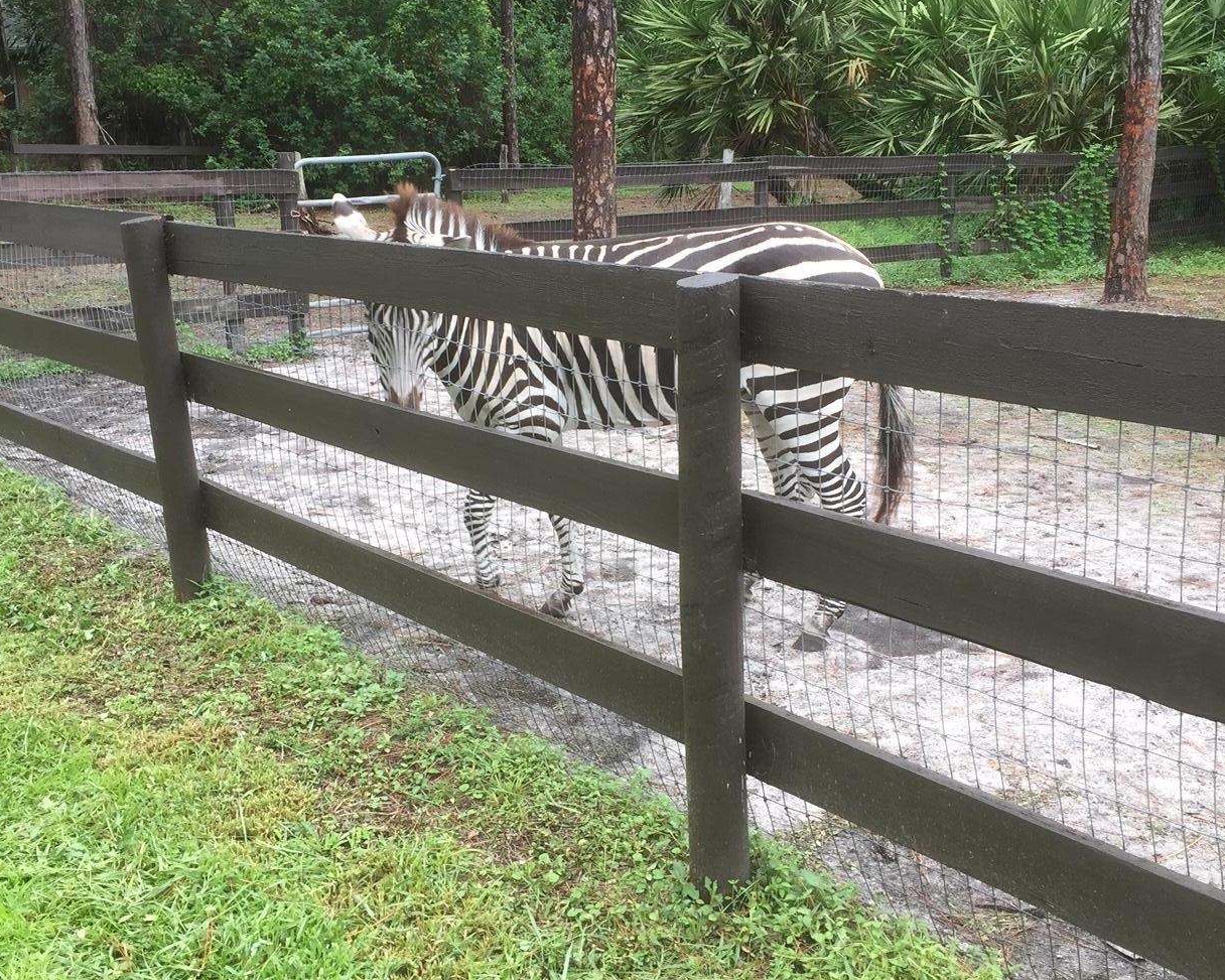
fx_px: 1378
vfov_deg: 39.2
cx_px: 614
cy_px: 464
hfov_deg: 47.9
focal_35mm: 38
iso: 32
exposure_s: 1/170
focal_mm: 4.15
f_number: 2.2
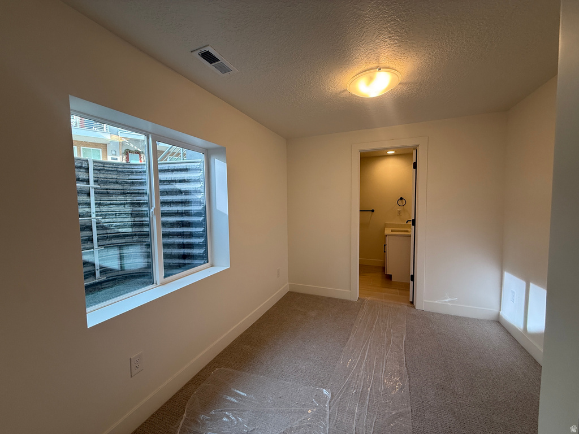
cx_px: 290
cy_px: 217
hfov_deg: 102.1
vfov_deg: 85.7
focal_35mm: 14
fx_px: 234
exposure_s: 1/120
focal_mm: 2.22
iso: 100
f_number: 2.2
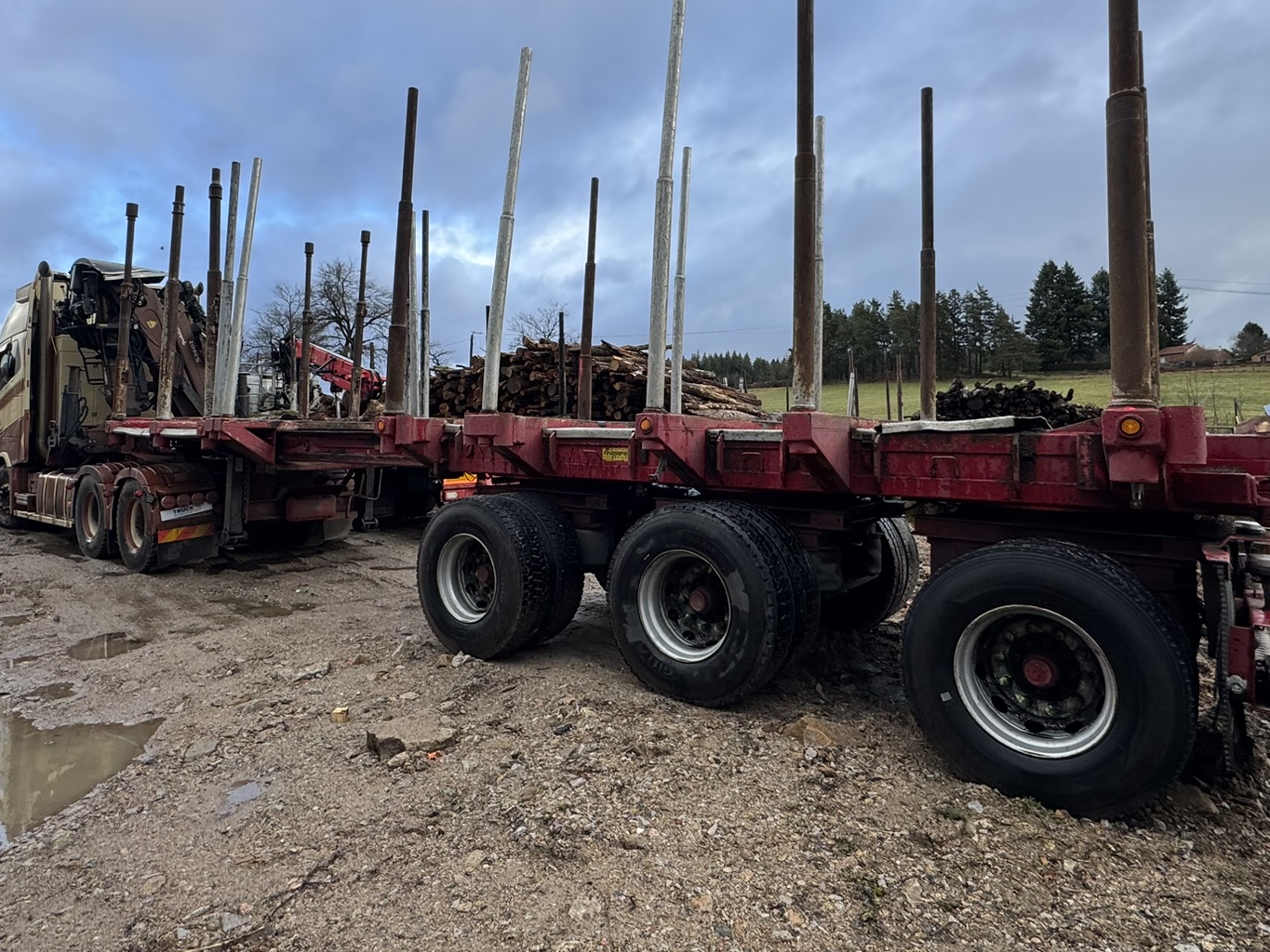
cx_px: 623
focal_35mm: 21
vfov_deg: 62.9
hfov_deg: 79.0
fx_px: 771
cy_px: 380
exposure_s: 1/343
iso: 40
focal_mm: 2.22
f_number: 2.2
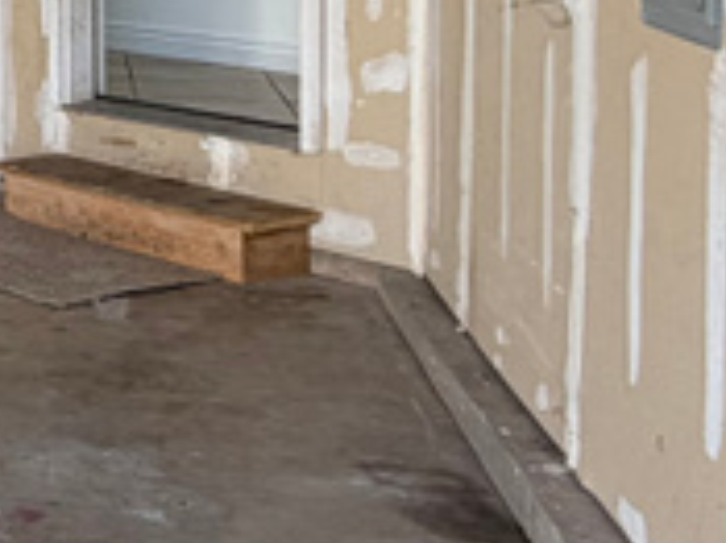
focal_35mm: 82
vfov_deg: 17.4
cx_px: -797
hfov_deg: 16.7
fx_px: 1719
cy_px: -37
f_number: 2.2
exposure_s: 1/120
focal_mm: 2.22
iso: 40
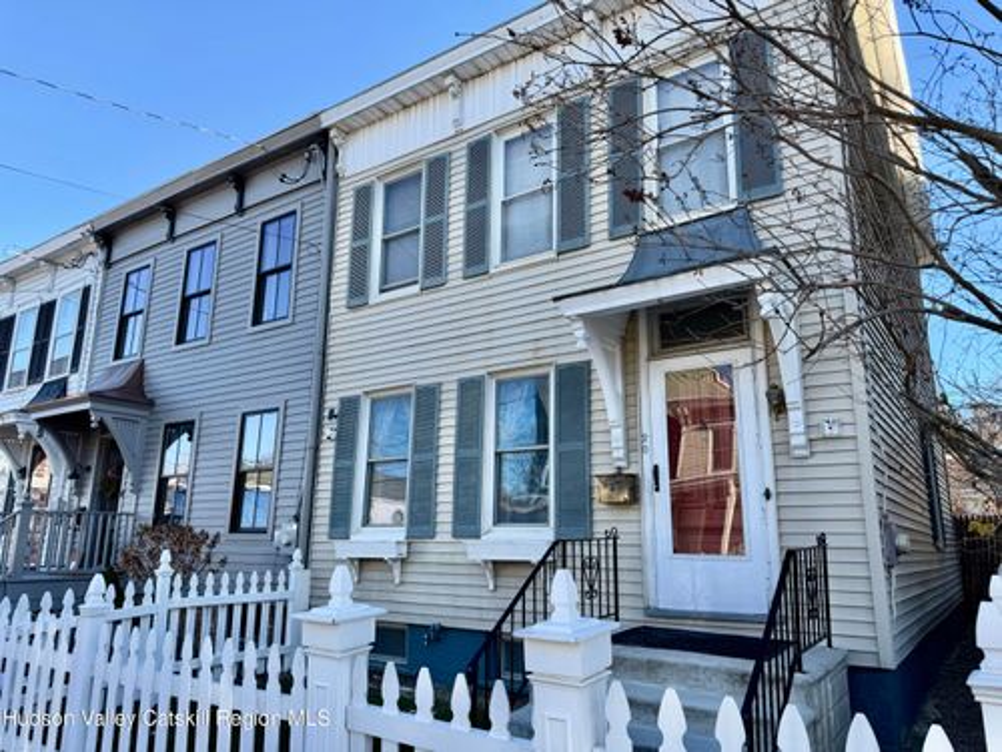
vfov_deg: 56.8
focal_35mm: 24
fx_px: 695
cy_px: 376
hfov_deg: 71.6
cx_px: 501
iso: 80
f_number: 1.78
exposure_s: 1/1174
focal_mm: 6.76
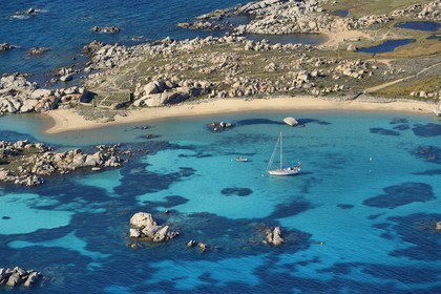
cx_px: 220
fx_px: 2450
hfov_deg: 10.3
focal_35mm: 200
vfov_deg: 6.9
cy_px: 147
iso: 400
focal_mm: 200
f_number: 9
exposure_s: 1/1000
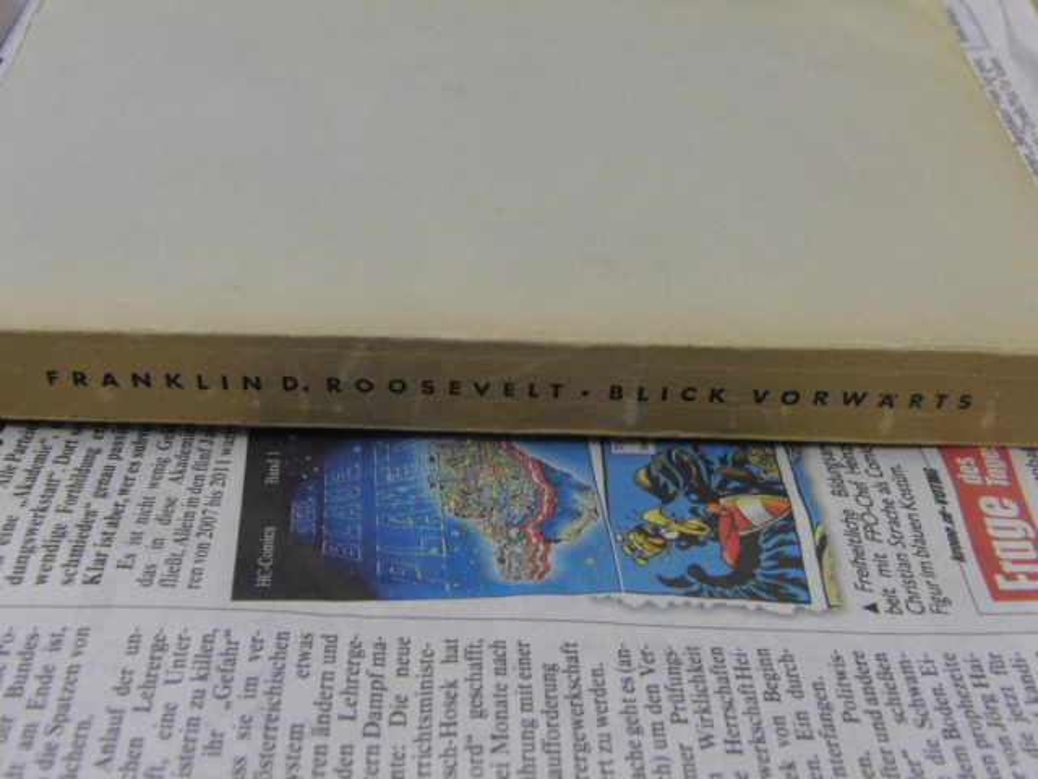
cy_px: 390
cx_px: 519
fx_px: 1469
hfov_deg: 38.9
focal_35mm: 49
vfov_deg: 29.7
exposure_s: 1/60
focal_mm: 8.7
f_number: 3.3
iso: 400
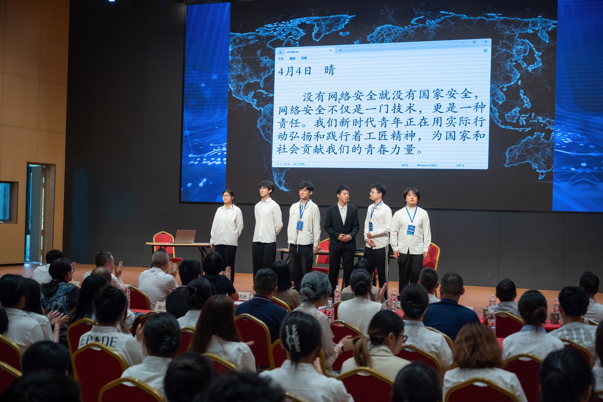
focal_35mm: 58
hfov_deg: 34.5
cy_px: 201
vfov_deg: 23.4
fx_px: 971
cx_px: 302
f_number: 4
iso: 500
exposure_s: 1/200
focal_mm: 58
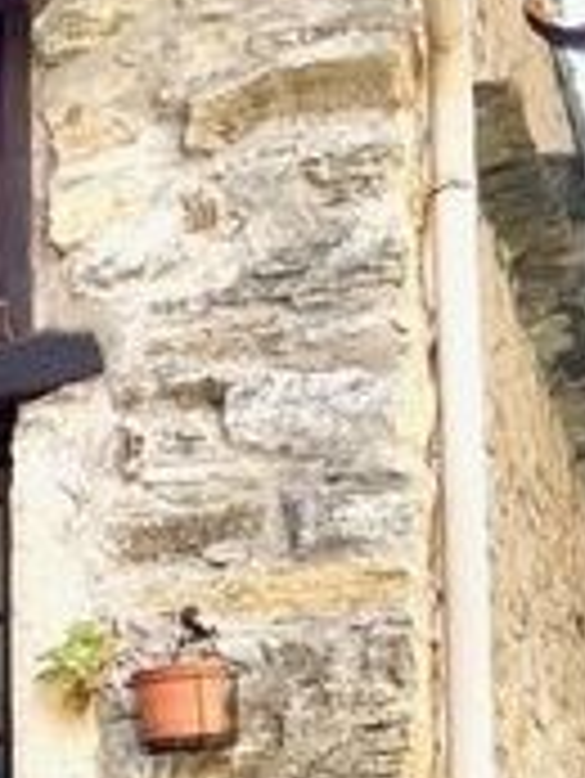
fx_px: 2656
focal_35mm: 118
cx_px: -475
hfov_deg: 11.6
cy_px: 756
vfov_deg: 16.4
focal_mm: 3
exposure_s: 1/259
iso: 16
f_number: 1.8
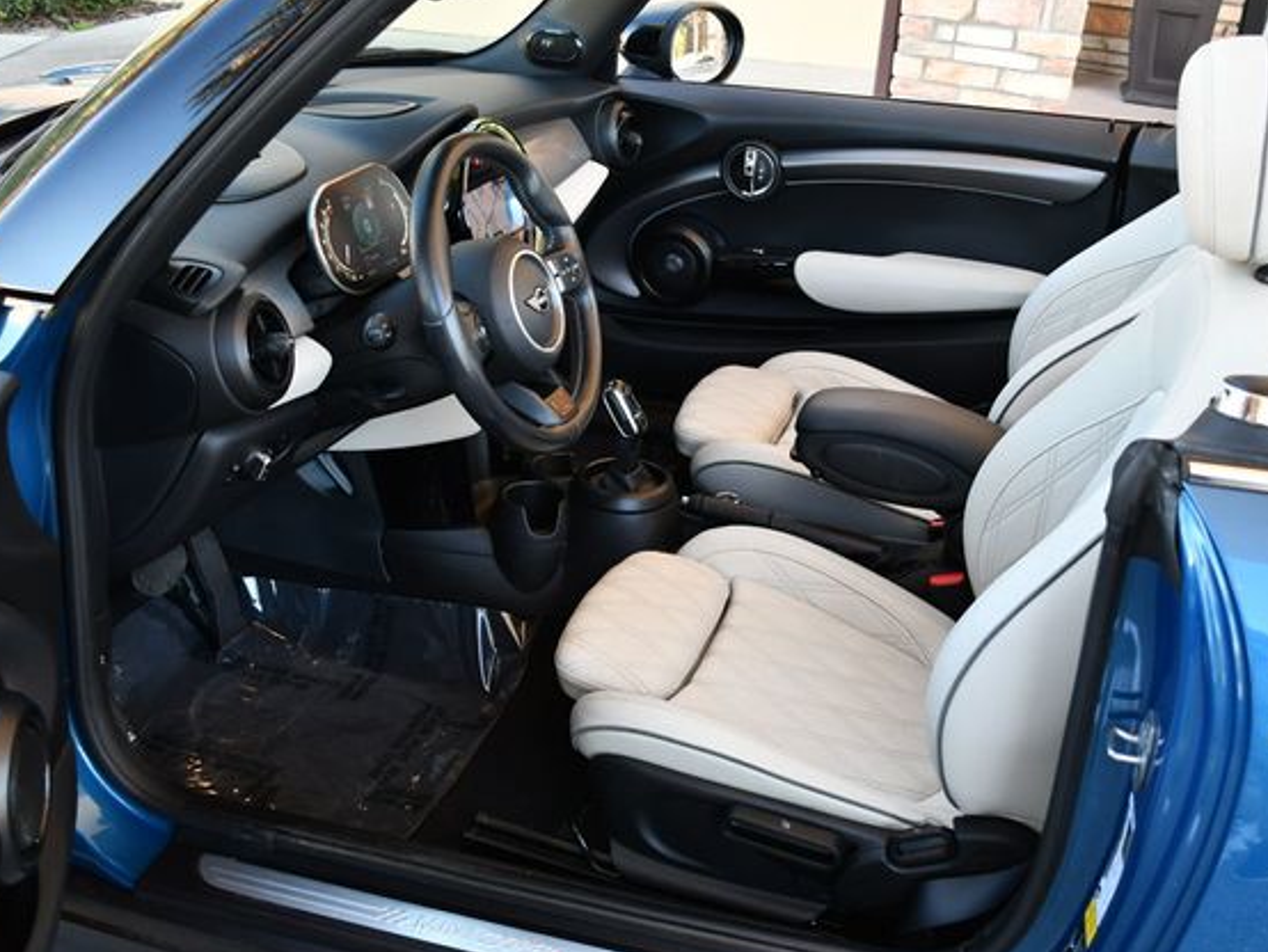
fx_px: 1466
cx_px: 698
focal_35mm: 40
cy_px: 476
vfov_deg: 36.0
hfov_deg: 46.7
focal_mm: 18
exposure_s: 1/250
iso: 560
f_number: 3.5
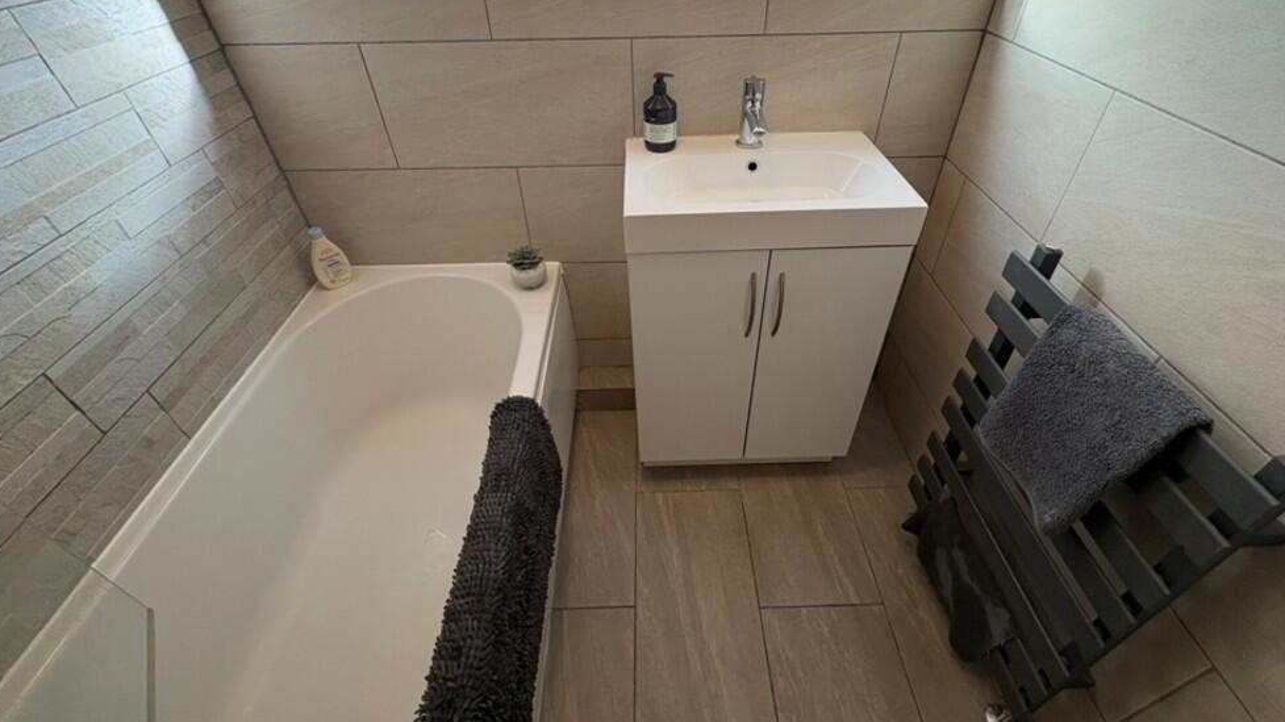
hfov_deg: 99.4
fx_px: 545
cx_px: 654
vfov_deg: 66.3
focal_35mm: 16
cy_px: 282
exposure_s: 1/50
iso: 200
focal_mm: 2.22
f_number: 2.2
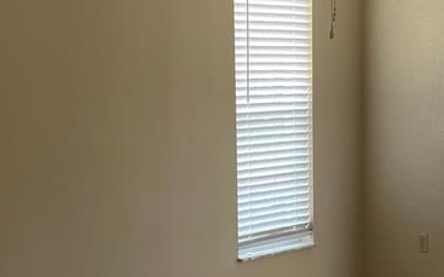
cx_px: 244
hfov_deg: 27.8
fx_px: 895
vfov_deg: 17.6
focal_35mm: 74
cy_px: 165
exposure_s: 1/108
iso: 125
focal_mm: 5.1
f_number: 1.6
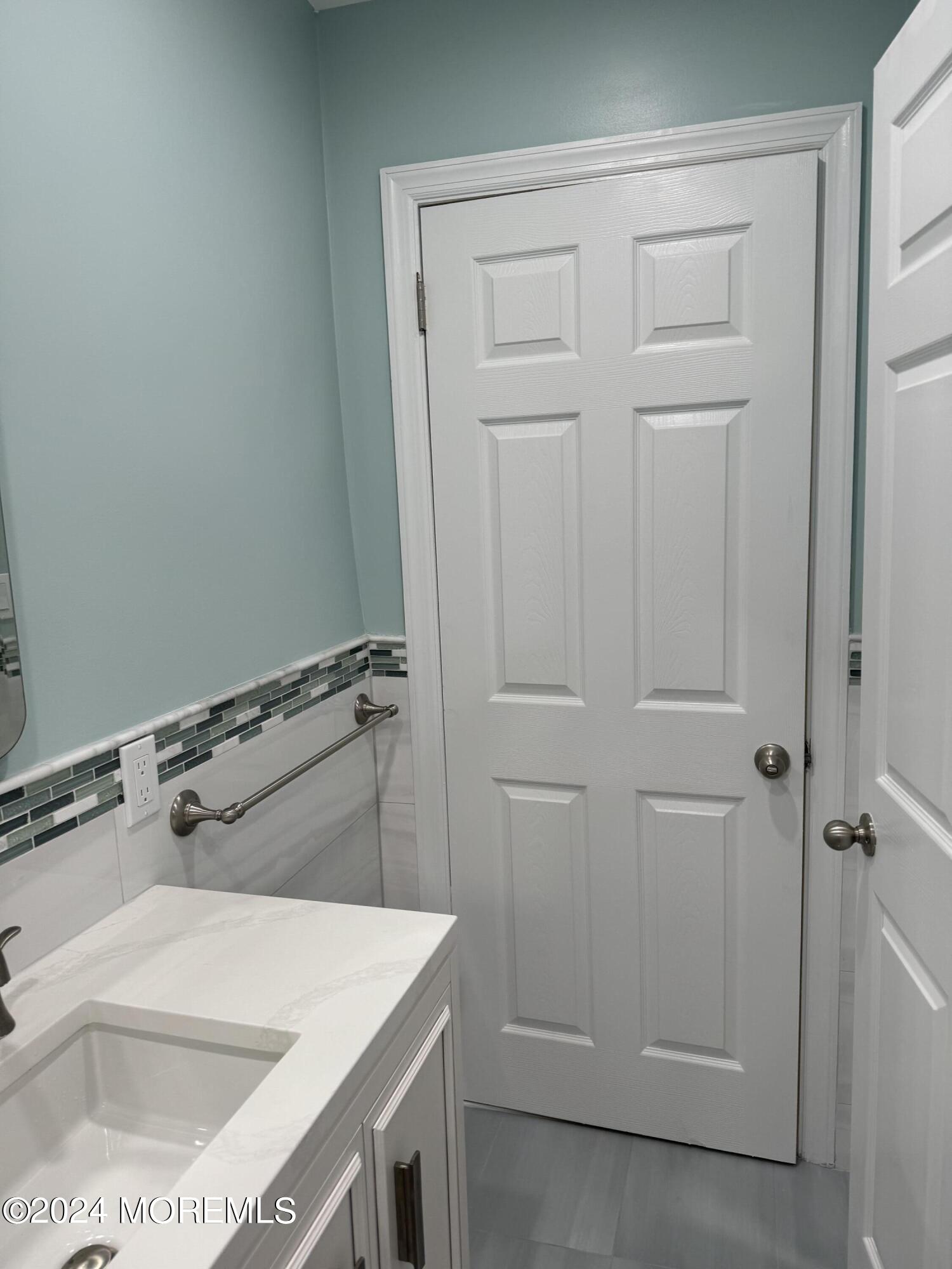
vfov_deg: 71.6
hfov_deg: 56.8
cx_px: 476
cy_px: 634
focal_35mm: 24
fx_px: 880
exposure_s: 1/120
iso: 100
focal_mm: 6.76
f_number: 1.78
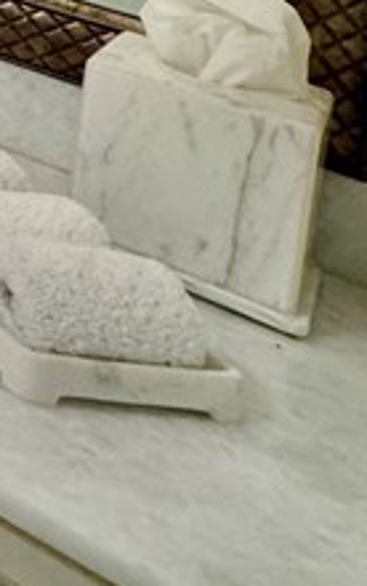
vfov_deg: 22.0
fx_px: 1101
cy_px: -389
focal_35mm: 69
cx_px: -734
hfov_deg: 11.3
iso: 250
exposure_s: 1/60
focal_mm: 2.22
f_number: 2.2
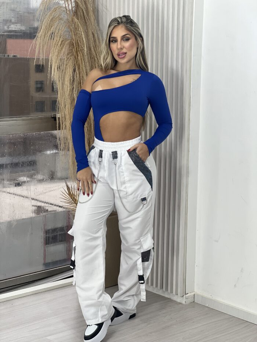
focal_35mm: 77
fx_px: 762
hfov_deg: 19.1
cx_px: 128
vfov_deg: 25.3
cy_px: 171
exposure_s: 1/120
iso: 100
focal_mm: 9
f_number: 2.8
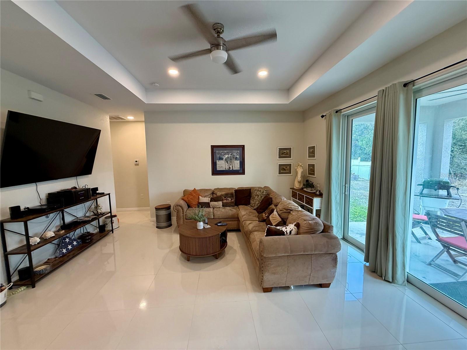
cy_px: 175
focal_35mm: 14
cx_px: 234
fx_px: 189
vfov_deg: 85.7
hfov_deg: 102.1
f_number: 2.2
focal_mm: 2.22
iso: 200
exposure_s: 1/60
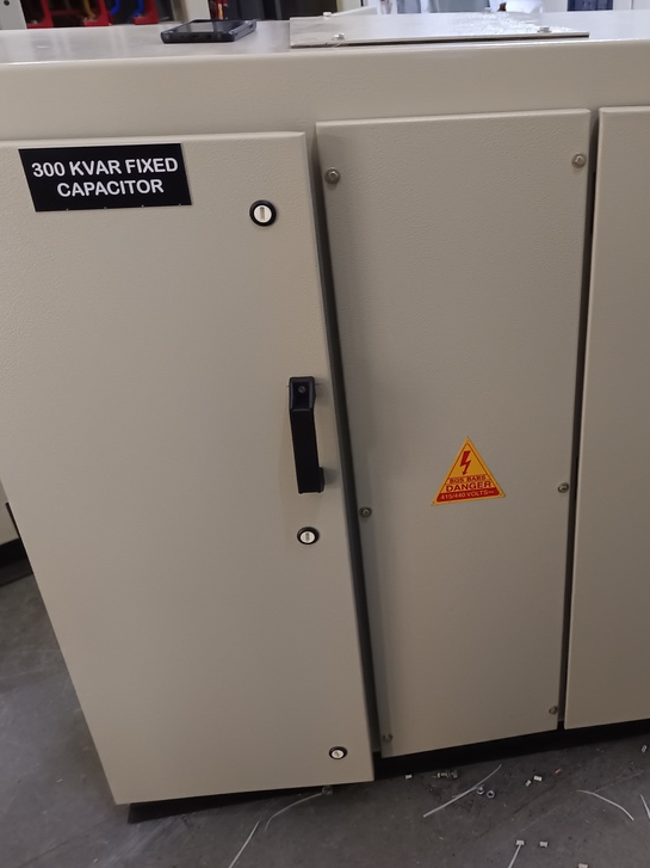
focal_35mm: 33
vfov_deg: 55.4
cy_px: 443
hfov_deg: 41.9
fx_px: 826
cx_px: 469
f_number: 1.7
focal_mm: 5.31
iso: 2573
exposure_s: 1/20
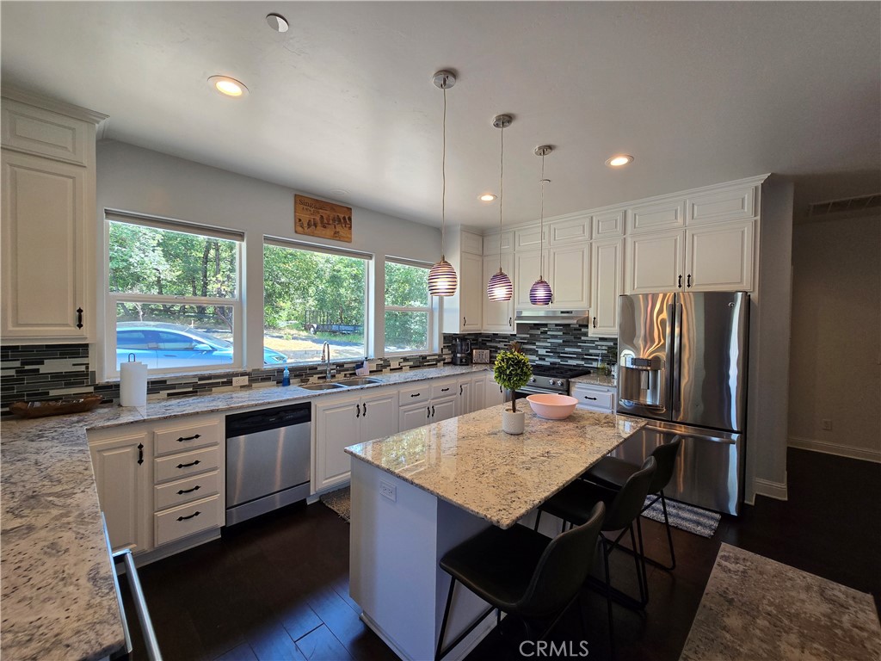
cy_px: 330
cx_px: 440
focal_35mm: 13
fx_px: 331
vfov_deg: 89.9
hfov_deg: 106.2
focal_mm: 2.2
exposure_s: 1/120
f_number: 2.2
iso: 100
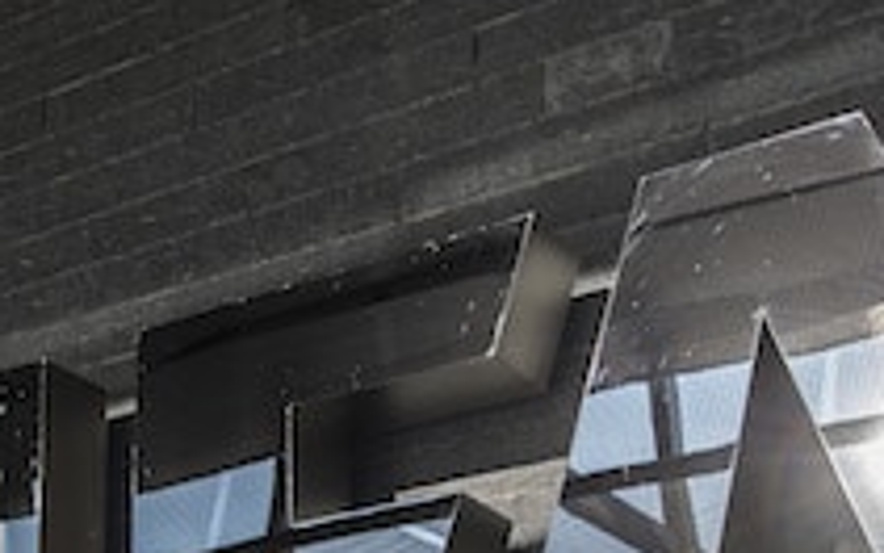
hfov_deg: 32.5
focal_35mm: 63
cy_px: 624
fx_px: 1518
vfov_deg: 19.7
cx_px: 461
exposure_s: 1/2000
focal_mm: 29
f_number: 4
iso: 400
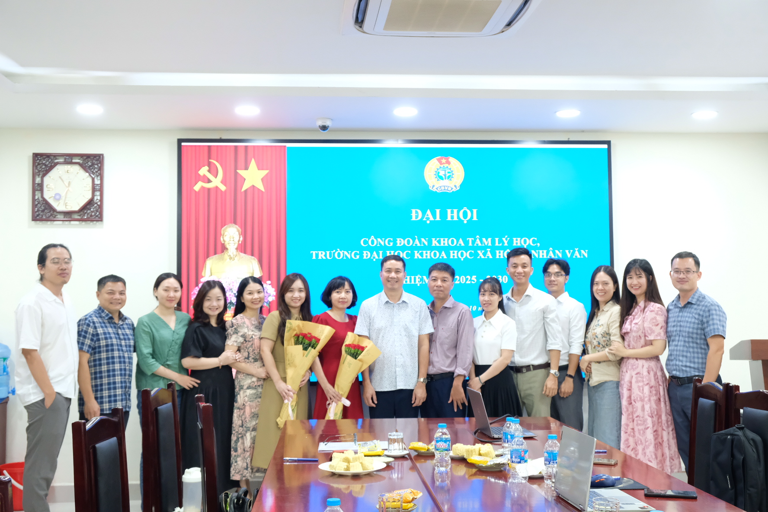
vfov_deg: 33.4
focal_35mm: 40
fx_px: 853
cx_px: 384
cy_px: 256
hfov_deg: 48.5
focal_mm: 26.5
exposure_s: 1/80
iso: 3200
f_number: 5
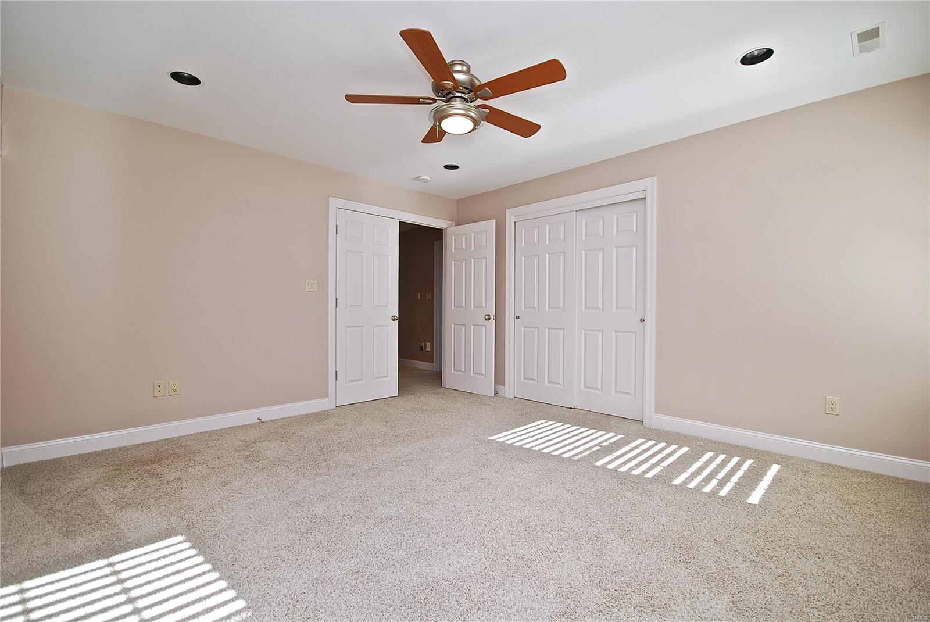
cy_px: 311
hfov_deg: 100.3
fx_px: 388
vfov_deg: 77.4
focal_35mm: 15
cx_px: 465
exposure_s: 1/100
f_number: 5
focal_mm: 10
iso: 200
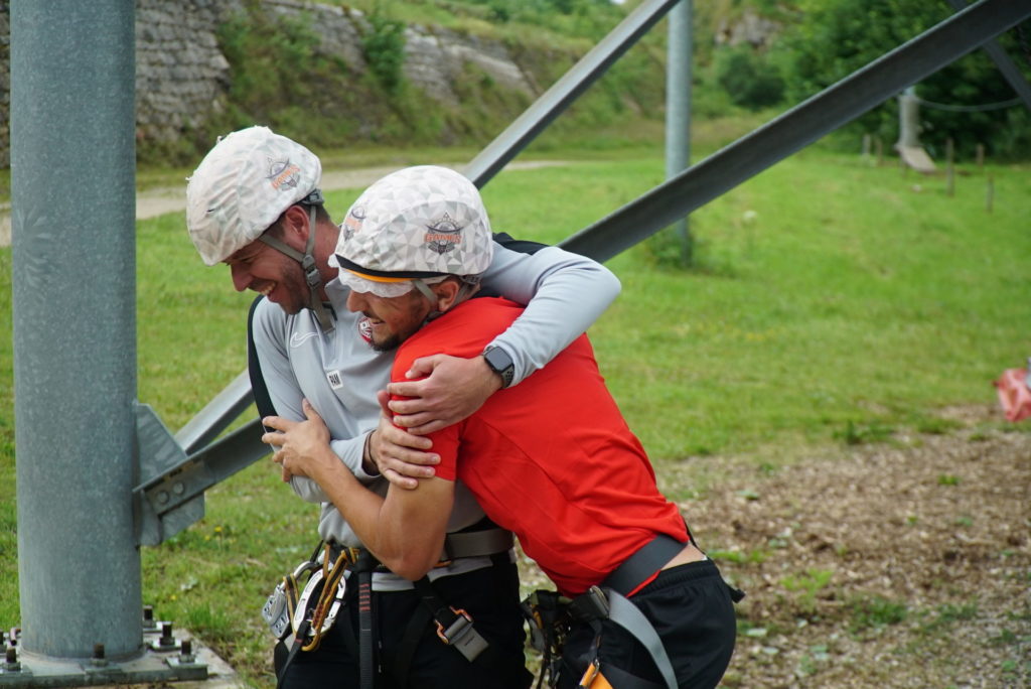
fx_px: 2092
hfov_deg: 27.7
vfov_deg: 18.7
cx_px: 516
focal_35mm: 73
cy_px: 344
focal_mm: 49
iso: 500
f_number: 4
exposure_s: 1/2000
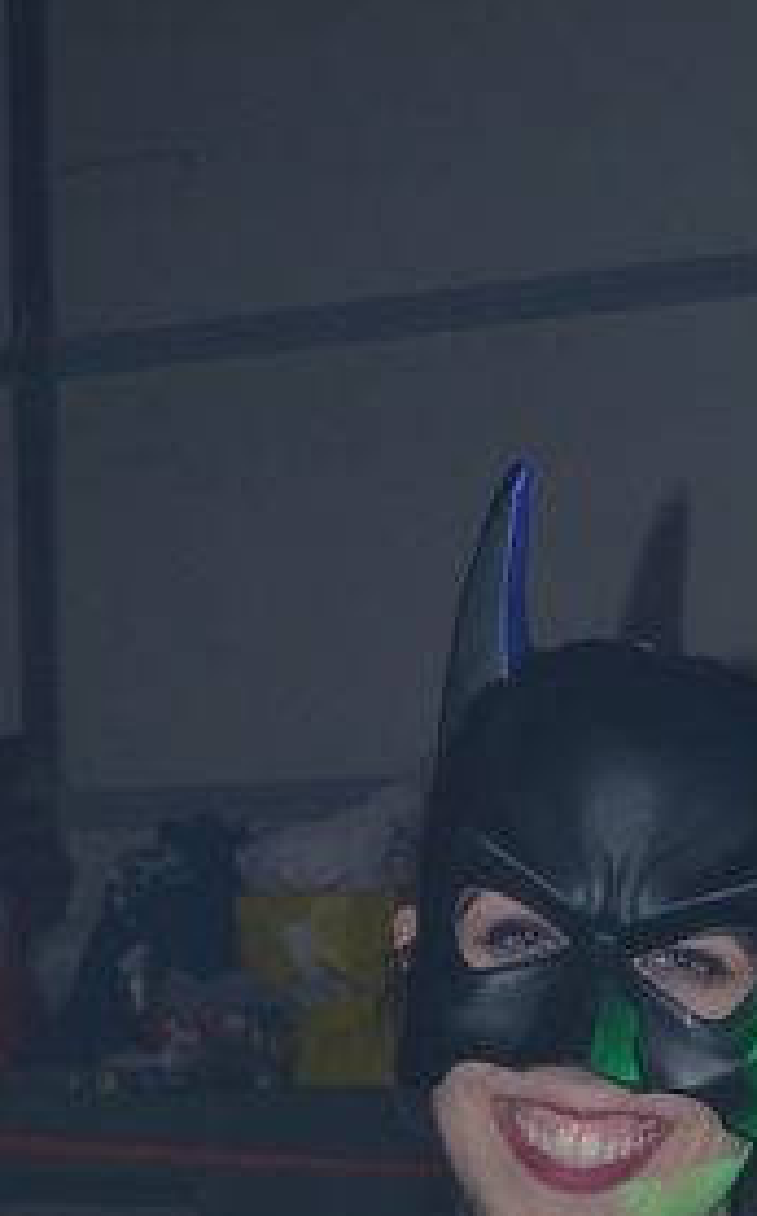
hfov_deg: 11.9
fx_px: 3576
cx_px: 775
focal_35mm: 108
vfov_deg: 18.8
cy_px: 1220
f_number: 4.2
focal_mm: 26
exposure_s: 1/30
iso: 800
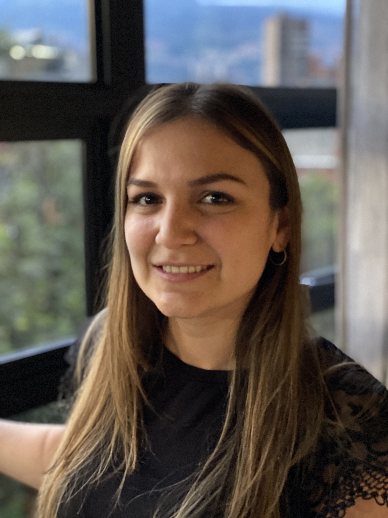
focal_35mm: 52
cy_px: 259
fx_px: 777
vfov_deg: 36.8
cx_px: 194
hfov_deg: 28.0
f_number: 2
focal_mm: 6
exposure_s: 1/15
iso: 800
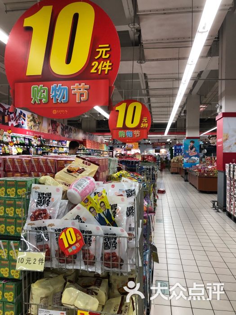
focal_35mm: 29
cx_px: 118
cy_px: 158
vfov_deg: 61.7
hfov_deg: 48.2
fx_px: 264
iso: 25
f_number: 1.8
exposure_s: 1/33
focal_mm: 3.99
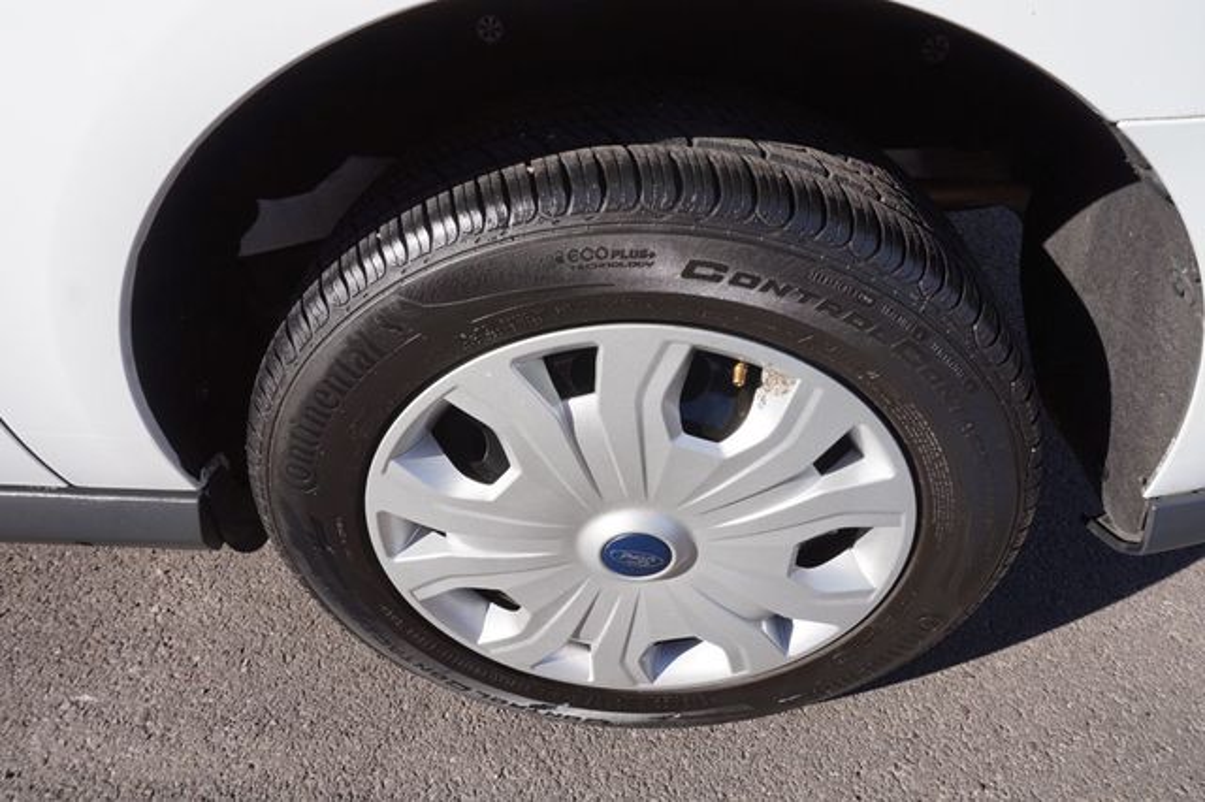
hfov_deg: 73.8
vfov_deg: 53.1
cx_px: 602
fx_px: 803
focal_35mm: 24
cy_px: 401
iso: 100
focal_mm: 16
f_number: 10
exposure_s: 1/125
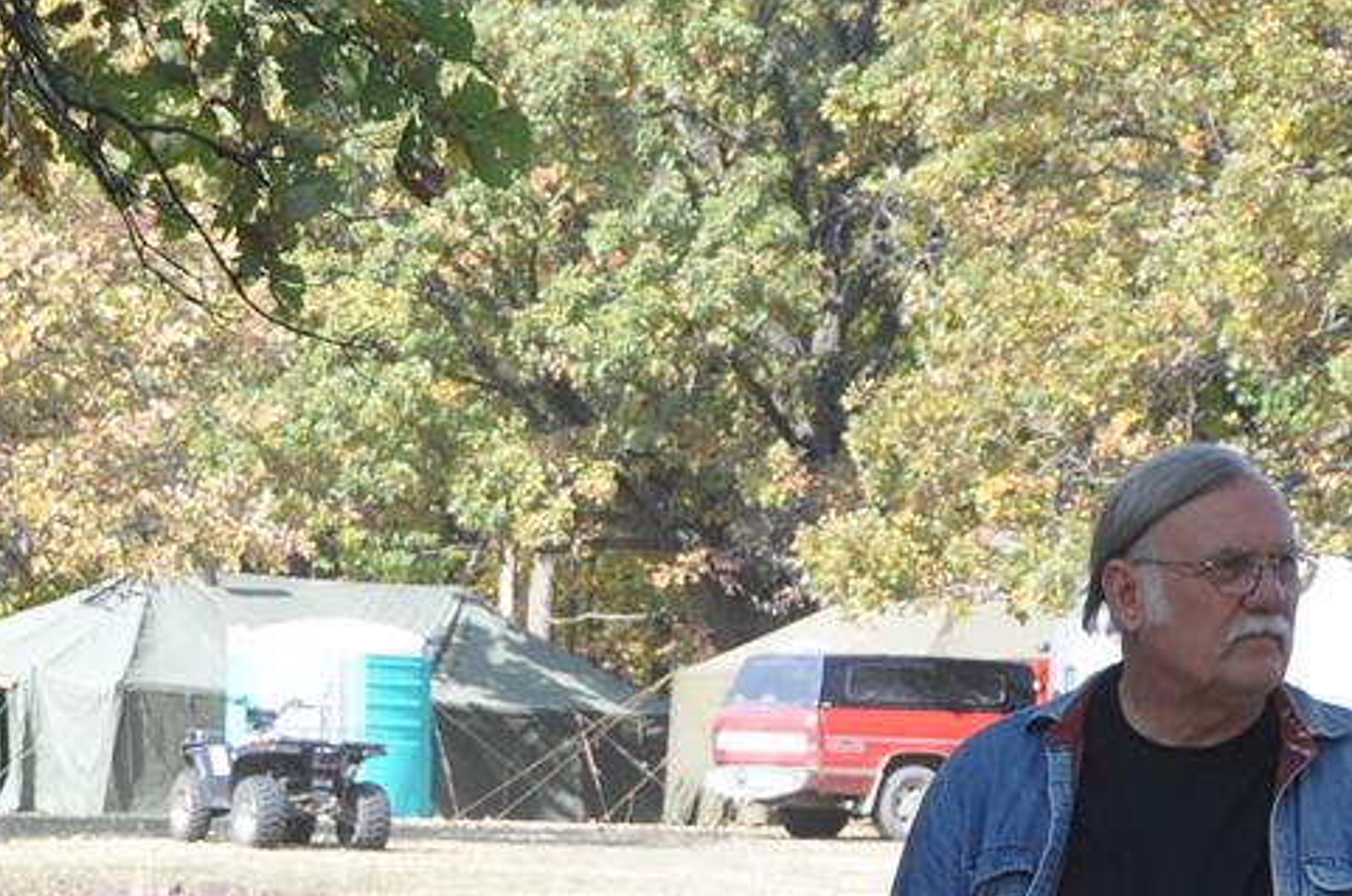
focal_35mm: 213
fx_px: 7986
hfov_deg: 9.7
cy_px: 1491
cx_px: 312
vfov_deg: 6.3
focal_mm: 42
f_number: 6.3
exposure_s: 1/160
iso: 200
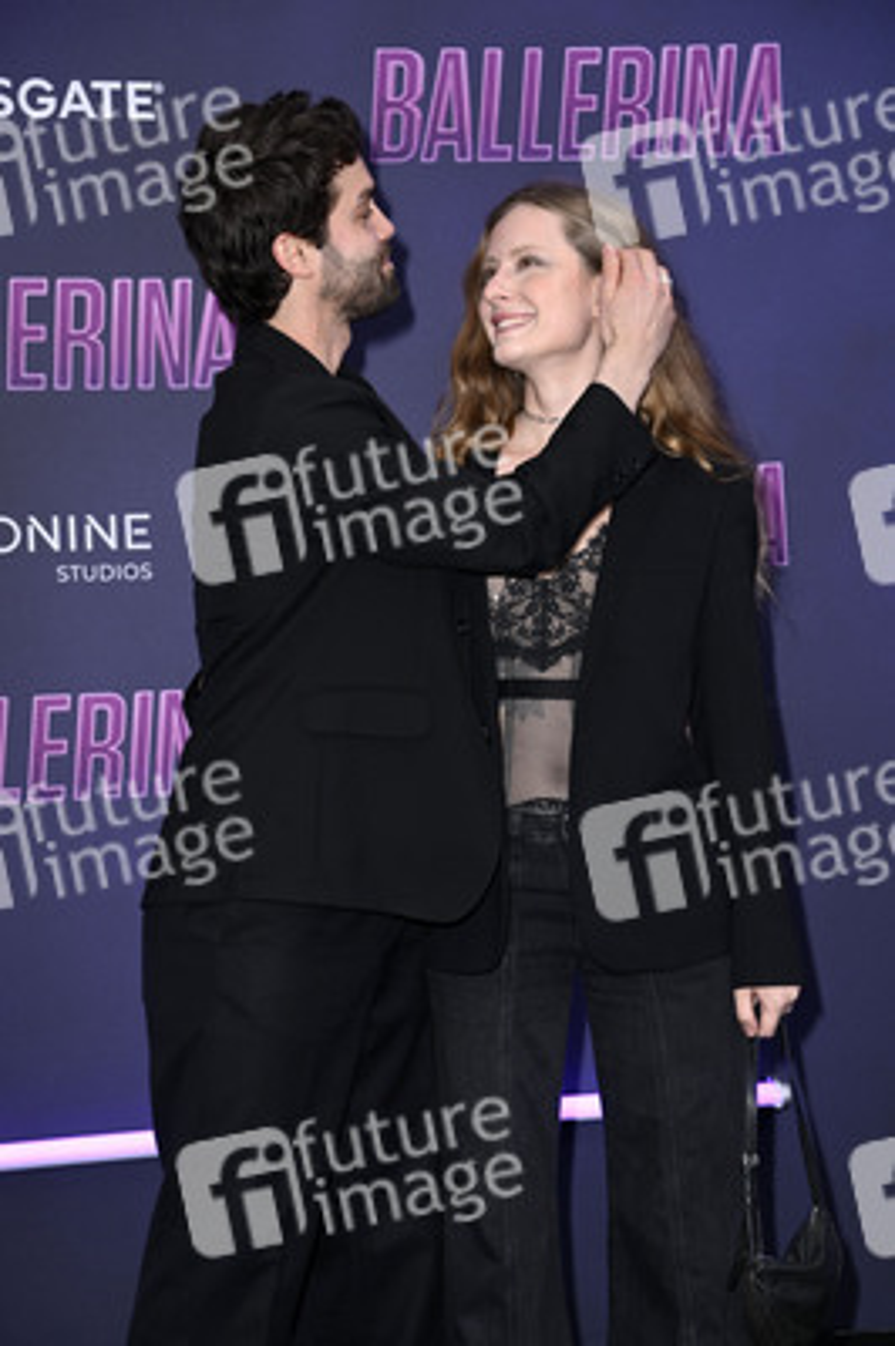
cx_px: 448
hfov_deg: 14.8
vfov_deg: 22.2
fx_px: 3437
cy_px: 673
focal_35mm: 92
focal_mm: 92
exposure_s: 1/250
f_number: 5.6
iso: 320
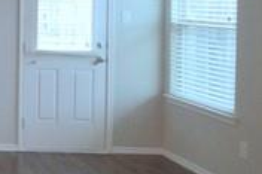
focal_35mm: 68
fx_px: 494
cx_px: -173
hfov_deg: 22.1
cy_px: 1
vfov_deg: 19.4
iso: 1250
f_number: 4
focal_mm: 10
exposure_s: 1/60
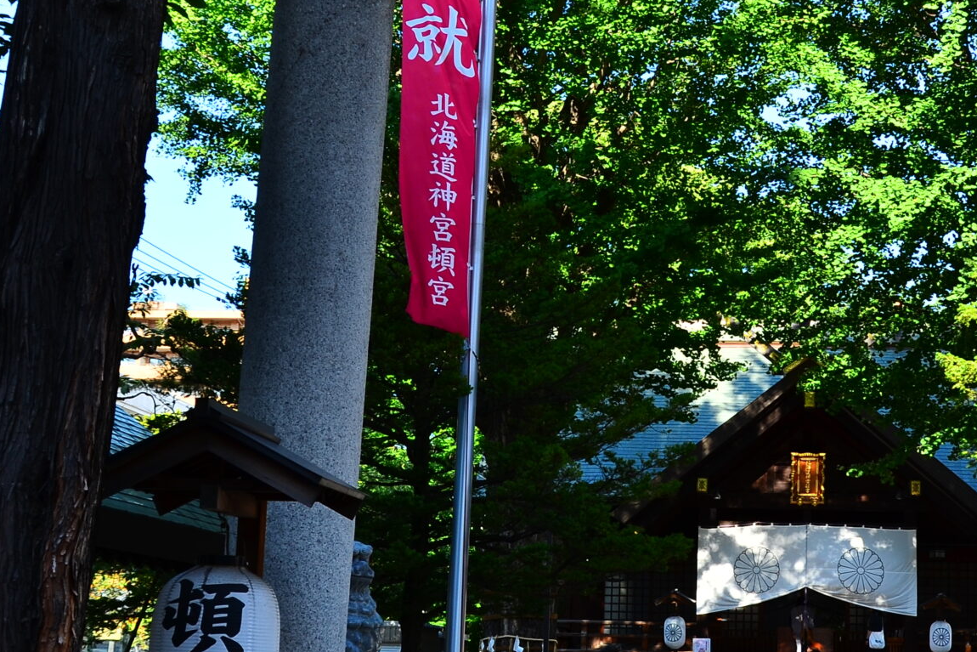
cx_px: 647
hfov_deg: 33.1
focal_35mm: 60
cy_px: 331
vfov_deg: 22.6
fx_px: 1628
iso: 100
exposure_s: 1/160
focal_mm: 18
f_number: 6.3
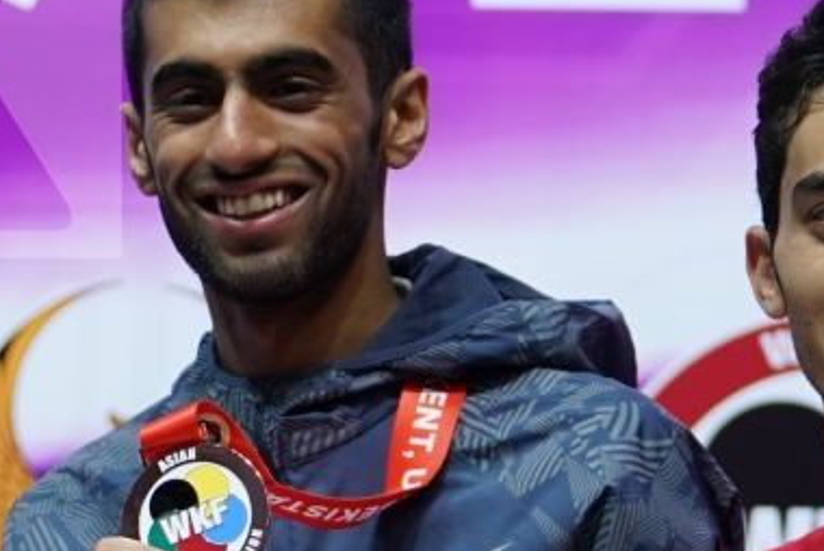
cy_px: 829
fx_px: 11270
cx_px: -80
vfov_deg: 2.8
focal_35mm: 492
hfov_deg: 4.2
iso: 640
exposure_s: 1/250
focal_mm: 104
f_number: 2.8
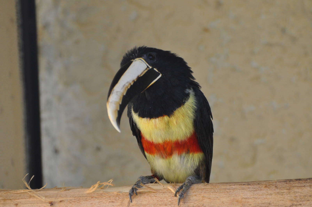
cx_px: 156
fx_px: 2857
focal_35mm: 330
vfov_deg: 4.2
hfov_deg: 6.3
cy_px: 104
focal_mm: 220
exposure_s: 1/1000
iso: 720
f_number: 5.3
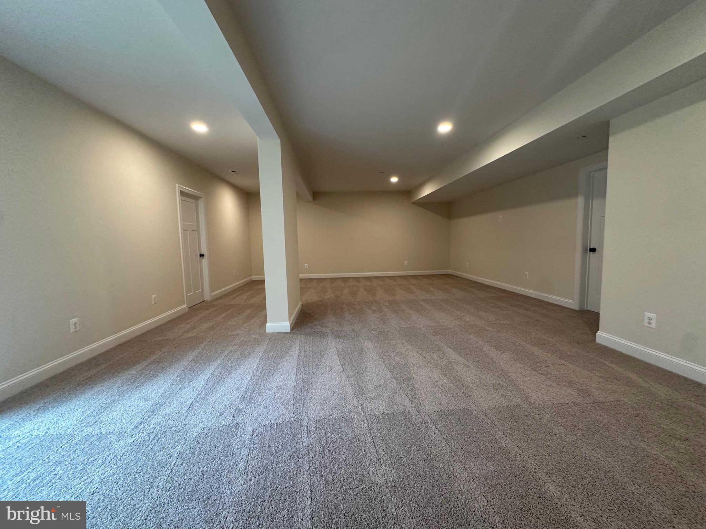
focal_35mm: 14
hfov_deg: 102.1
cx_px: 353
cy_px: 264
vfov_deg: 85.7
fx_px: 286
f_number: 2.2
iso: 160
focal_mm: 2.22
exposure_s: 1/60
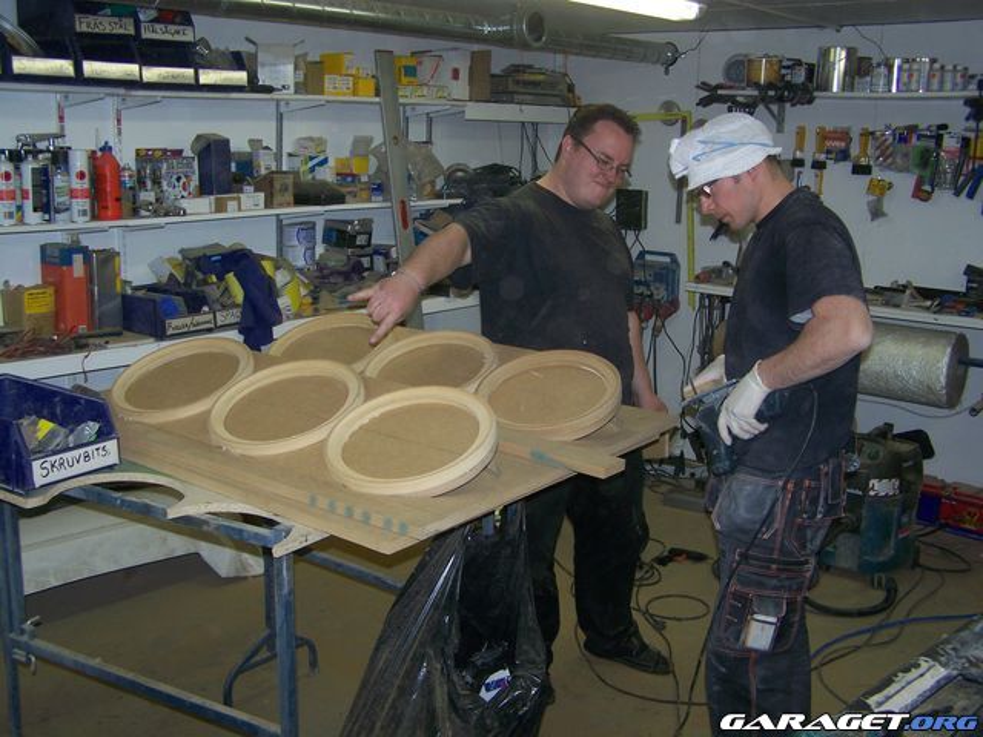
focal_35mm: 38
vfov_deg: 37.7
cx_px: 492
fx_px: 1079
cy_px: 368
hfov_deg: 49.0
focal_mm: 6.3
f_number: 2.8
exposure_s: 1/60
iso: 80
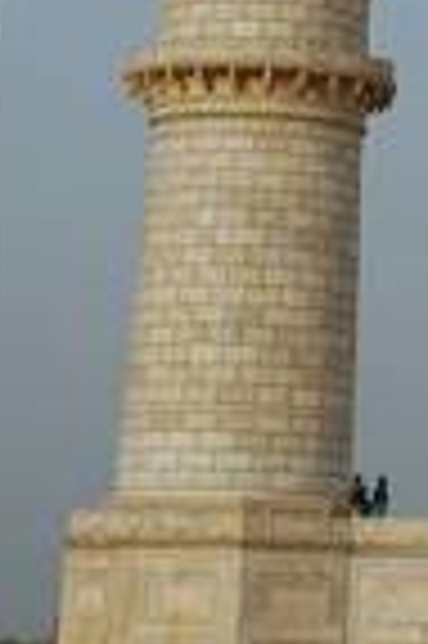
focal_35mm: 213
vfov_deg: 9.4
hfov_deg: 6.2
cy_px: -293
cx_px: 910
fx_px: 3816
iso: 100
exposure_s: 1/200
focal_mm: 29
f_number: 7.1
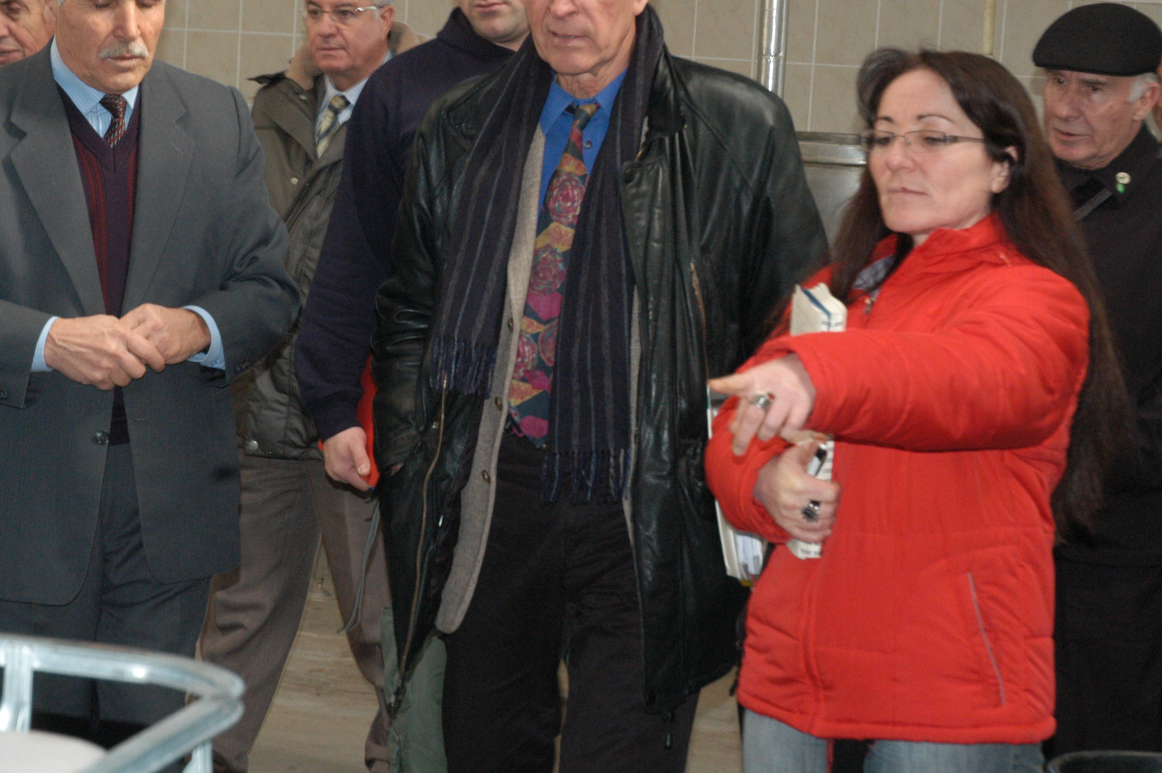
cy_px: 266
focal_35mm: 98
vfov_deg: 13.9
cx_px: 494
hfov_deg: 20.8
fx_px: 3160
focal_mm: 44
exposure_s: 1/60
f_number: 6.3
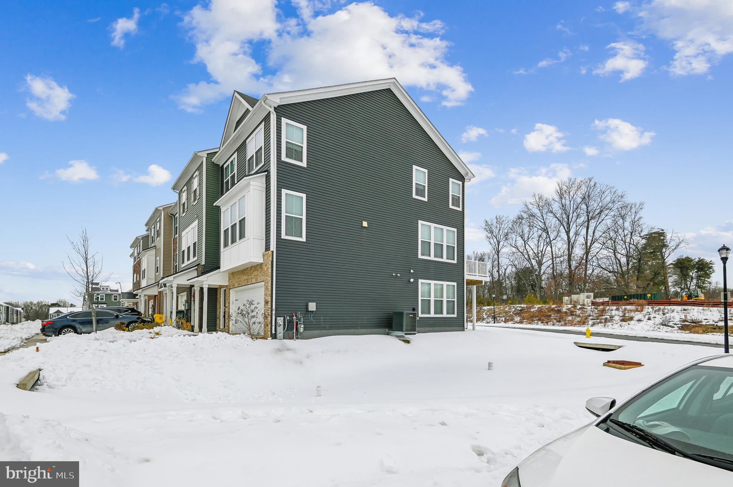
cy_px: 244
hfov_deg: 96.8
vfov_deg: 73.7
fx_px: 326
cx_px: 366
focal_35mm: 16
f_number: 7.1
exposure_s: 1/400
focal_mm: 16
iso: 100
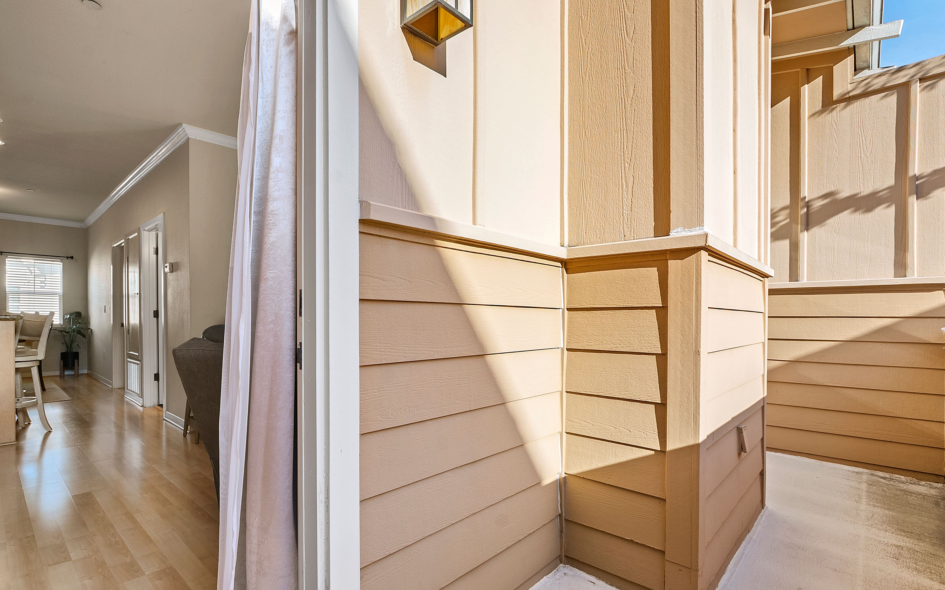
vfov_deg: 71.3
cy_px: 294
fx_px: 412
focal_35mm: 16
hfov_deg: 97.8
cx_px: 451
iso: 100
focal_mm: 10
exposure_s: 1/6
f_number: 8
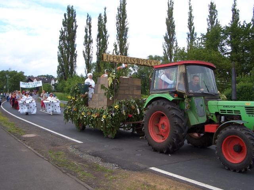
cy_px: 95
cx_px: 127
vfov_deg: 40.7
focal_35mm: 35
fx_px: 257
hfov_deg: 52.6
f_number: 4.3
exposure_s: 1/250
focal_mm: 5.8
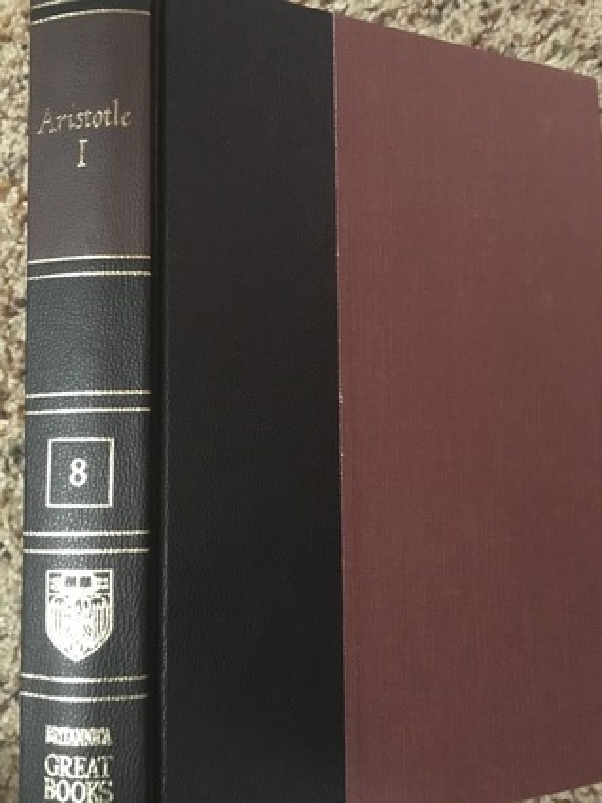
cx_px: 301
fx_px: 672
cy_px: 402
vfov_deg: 61.7
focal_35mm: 29
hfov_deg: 48.2
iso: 800
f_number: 2.2
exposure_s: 1/15
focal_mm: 4.15
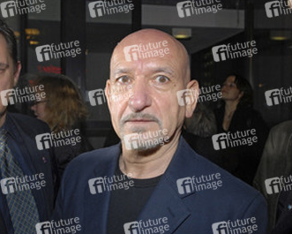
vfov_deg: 35.7
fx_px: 363
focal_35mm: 42
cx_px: 122
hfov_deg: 43.7
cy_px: 117
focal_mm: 22
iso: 400
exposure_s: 1/60
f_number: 5.6
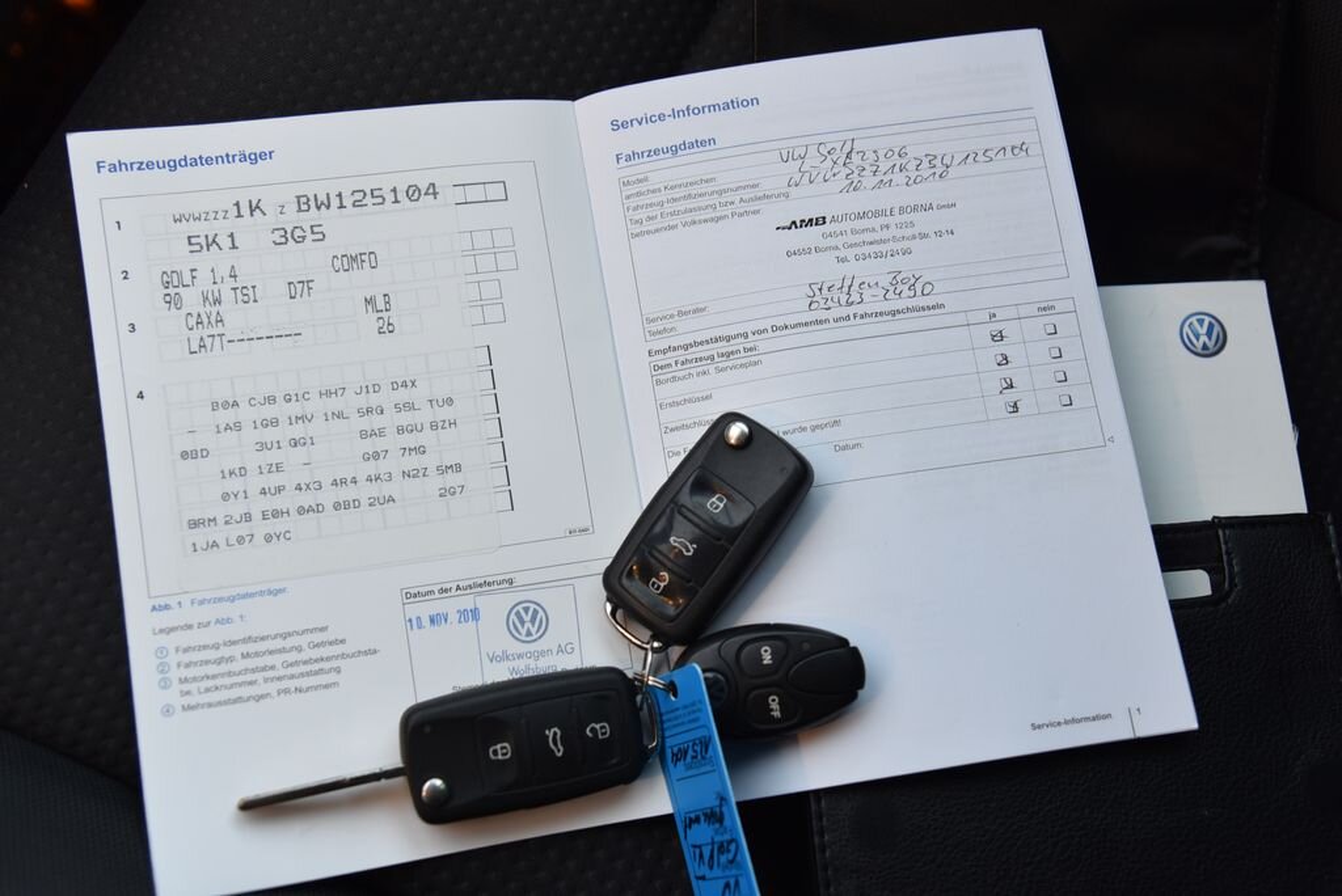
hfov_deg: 42.7
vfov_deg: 29.3
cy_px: 448
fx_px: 1716
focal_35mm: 46
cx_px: 671
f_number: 4.5
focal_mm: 46
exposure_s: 1/80
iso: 500
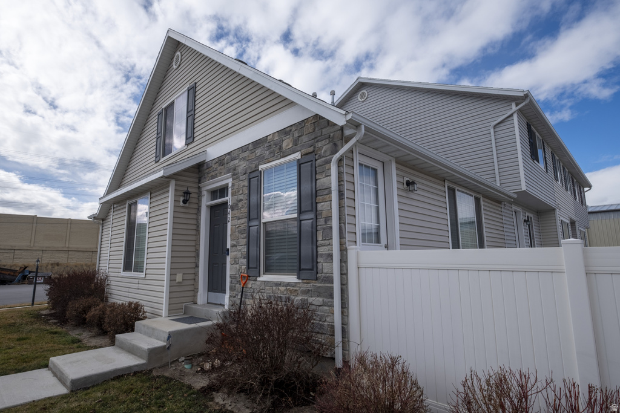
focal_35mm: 18
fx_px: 310
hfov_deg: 90.0
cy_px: 206
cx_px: 310
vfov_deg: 67.4
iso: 160
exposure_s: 1/1250
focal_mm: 12
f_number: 8
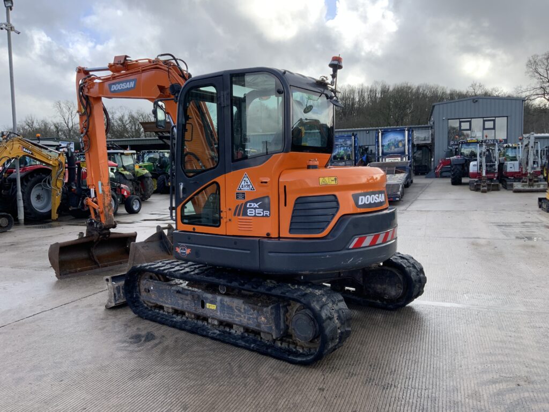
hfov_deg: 61.7
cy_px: 206
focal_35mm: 29
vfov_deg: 48.2
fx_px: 460
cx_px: 274
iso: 16
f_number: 1.8
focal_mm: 3
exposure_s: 1/442
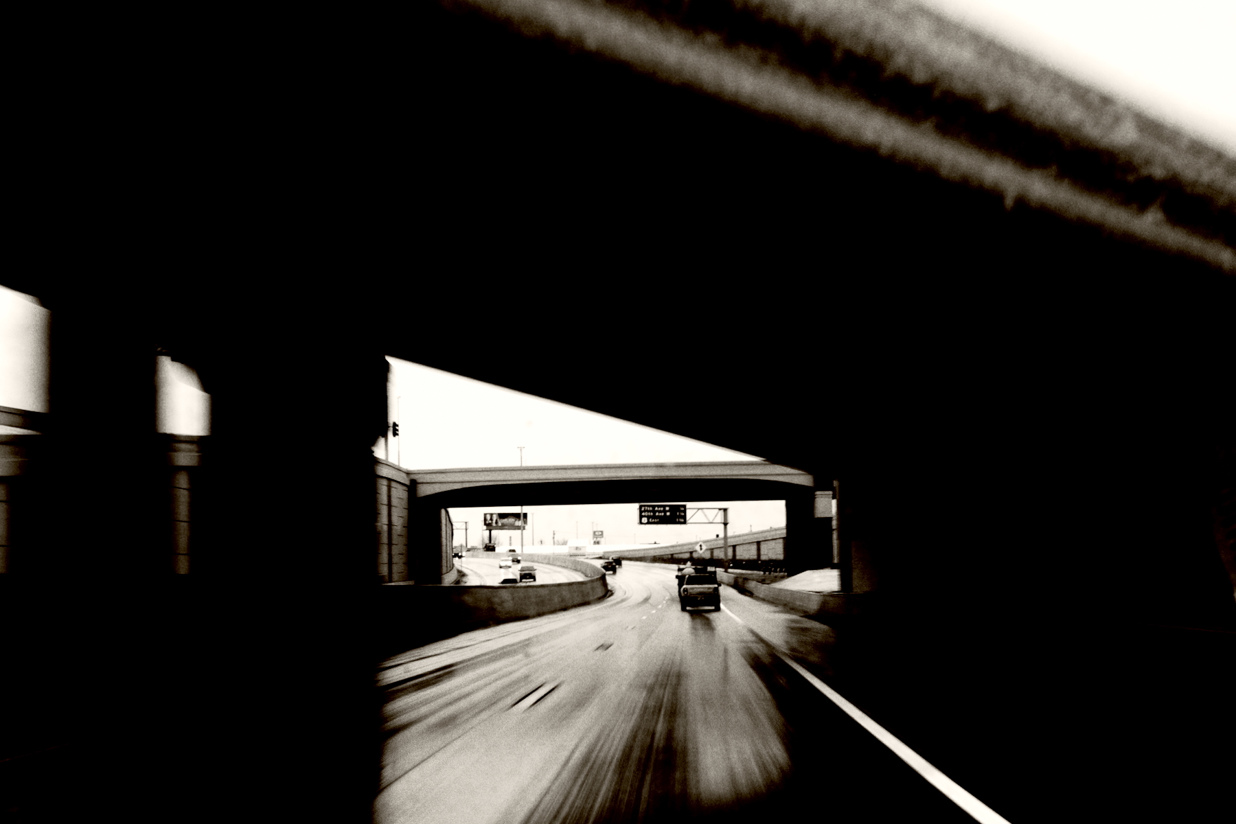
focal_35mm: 40
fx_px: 1373
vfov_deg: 33.4
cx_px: 618
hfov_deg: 48.5
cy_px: 412
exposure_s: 1/13
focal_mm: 26
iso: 320
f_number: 14
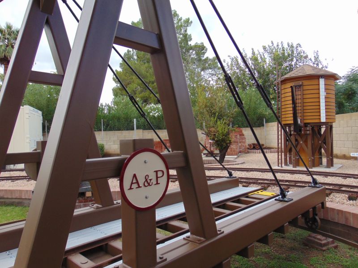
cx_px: 179
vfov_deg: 54.9
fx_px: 259
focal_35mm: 25
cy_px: 134
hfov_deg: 69.4
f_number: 3
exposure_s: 1/400
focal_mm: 4.5
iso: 80
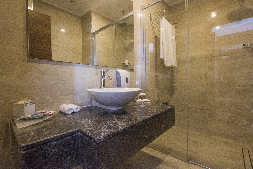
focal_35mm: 17
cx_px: 126
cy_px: 84
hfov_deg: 93.3
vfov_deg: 70.5
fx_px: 120
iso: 1250
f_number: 8
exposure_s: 1/13
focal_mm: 17
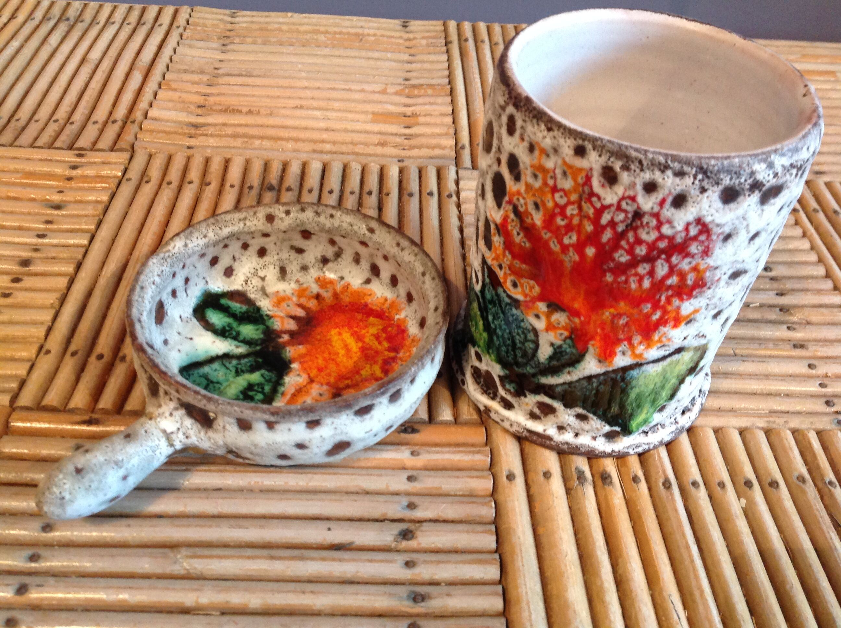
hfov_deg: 52.7
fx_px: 849
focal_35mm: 35
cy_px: 314
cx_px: 420
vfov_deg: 40.6
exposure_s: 1/15
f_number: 2.4
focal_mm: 4.28
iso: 200
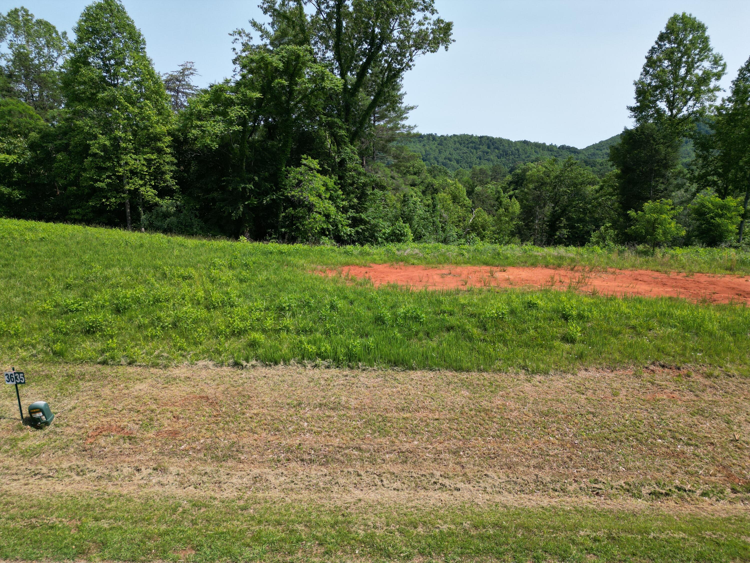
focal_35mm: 24
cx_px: 375
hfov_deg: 71.6
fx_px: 520
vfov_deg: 56.8
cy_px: 282
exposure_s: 1/2500
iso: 130
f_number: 1.7
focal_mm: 6.72
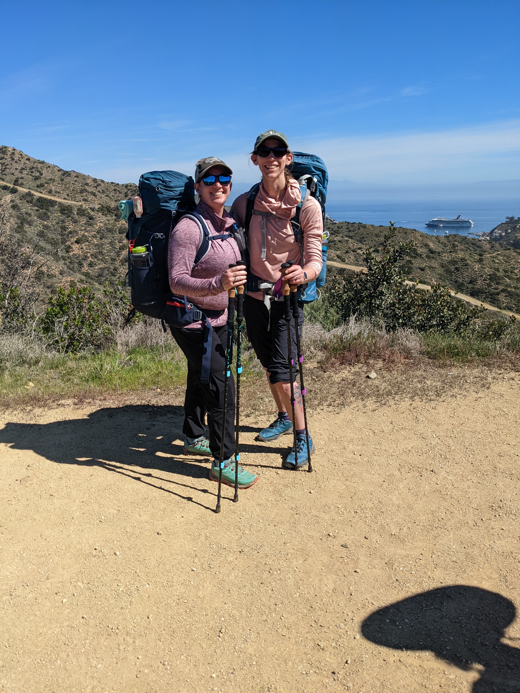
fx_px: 541
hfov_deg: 51.4
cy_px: 346
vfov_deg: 65.3
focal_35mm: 27
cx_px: 260
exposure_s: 1/3906
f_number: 1.73
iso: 63
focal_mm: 4.38
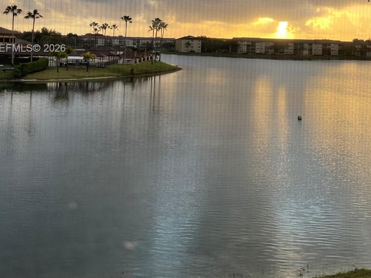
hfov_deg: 40.2
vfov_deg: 30.6
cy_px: 49
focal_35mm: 46
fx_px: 493
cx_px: 274
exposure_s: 1/587
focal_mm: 5.1
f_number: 1.6
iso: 32
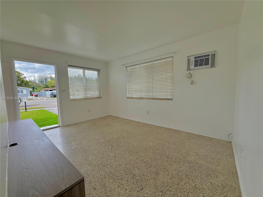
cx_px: 132
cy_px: 98
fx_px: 106
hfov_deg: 102.1
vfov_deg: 85.7
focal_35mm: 14
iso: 64
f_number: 2.2
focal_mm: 2.22
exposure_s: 1/124
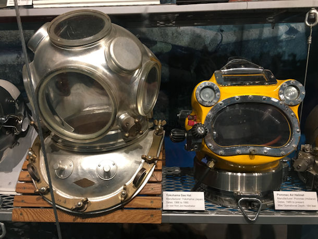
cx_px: 159
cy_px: 120
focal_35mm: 29
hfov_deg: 61.6
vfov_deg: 48.3
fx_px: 267
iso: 100
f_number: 2.2
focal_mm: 4.15
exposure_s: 1/30
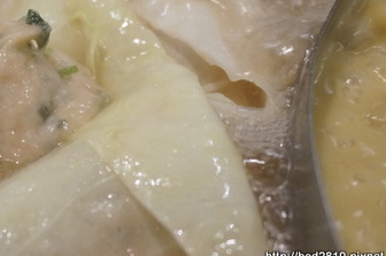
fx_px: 888
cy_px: 35
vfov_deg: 16.2
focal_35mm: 83
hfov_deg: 24.2
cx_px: 84
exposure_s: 1/60
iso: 3200
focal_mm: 29
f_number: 4.5
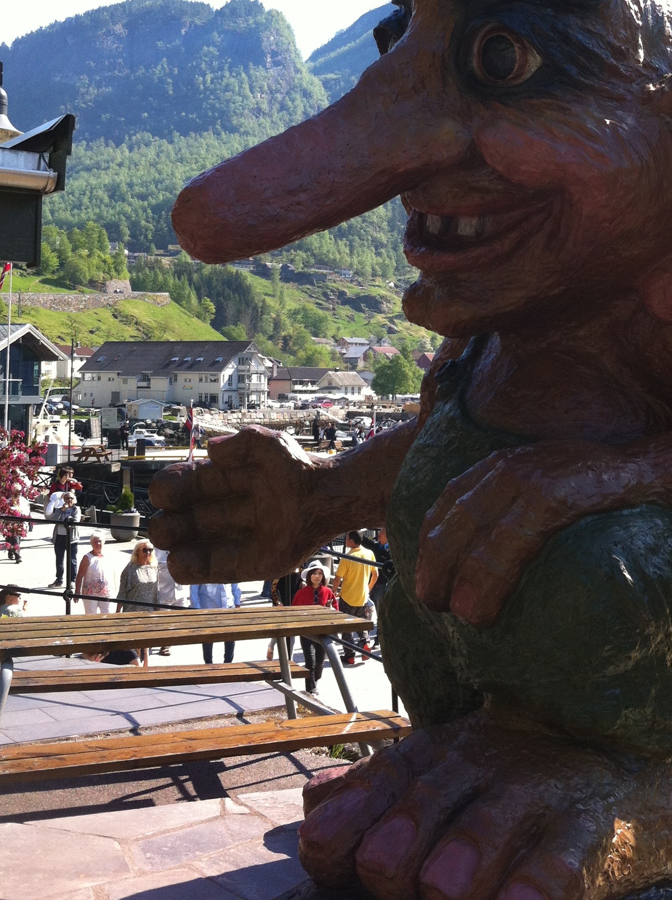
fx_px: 1323
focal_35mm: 51
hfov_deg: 28.3
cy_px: 324
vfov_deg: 37.3
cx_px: 446
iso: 80
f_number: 2.8
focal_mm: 3.85
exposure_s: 1/511
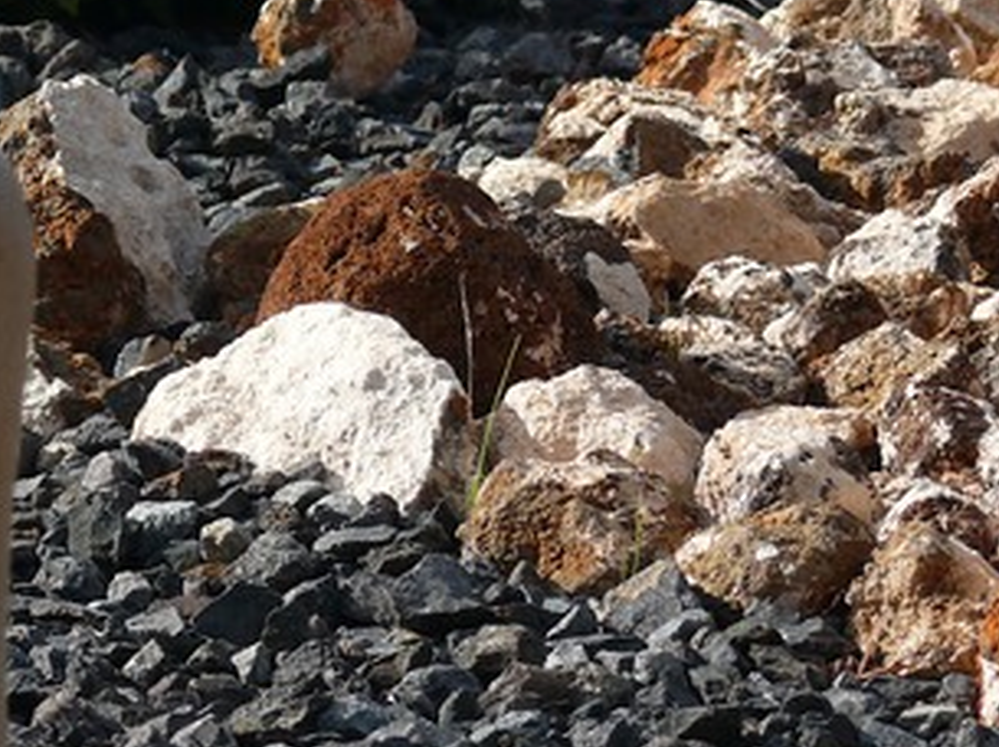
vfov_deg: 3.8
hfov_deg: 5.0
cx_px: 102
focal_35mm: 394
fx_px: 11357
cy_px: 396
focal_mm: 33.8
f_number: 4.5
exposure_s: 1/250
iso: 100
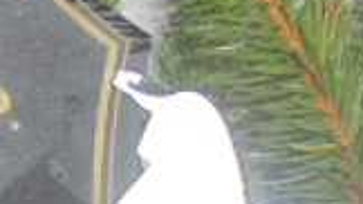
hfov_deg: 14.8
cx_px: -305
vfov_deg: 9.3
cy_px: 361
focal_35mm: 125
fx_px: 1203
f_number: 3.7
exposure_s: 1/60
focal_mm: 5.3
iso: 100
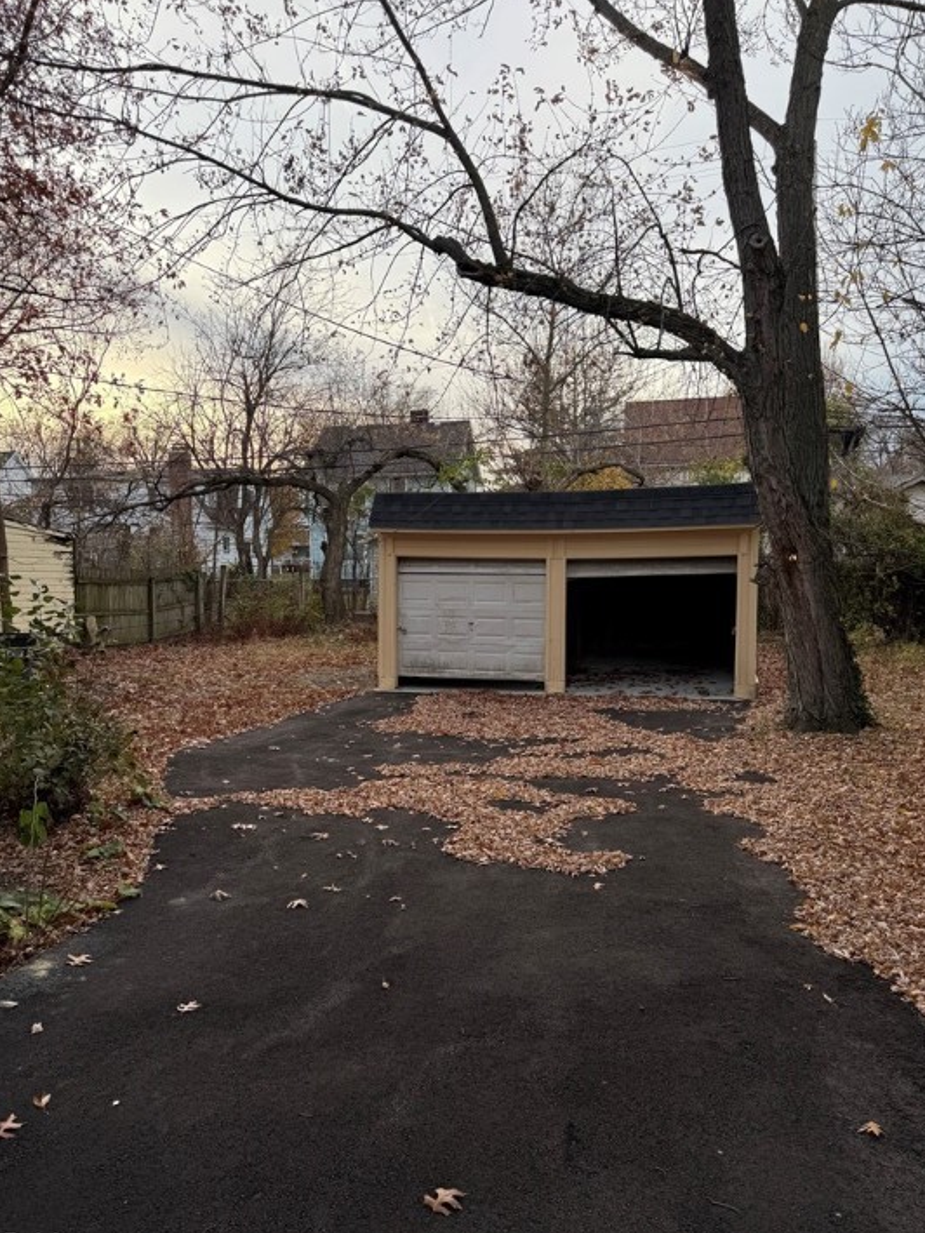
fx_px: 926
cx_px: 438
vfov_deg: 67.3
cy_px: 619
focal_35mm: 26
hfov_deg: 53.1
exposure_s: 1/467
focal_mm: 6.76
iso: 80
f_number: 1.78
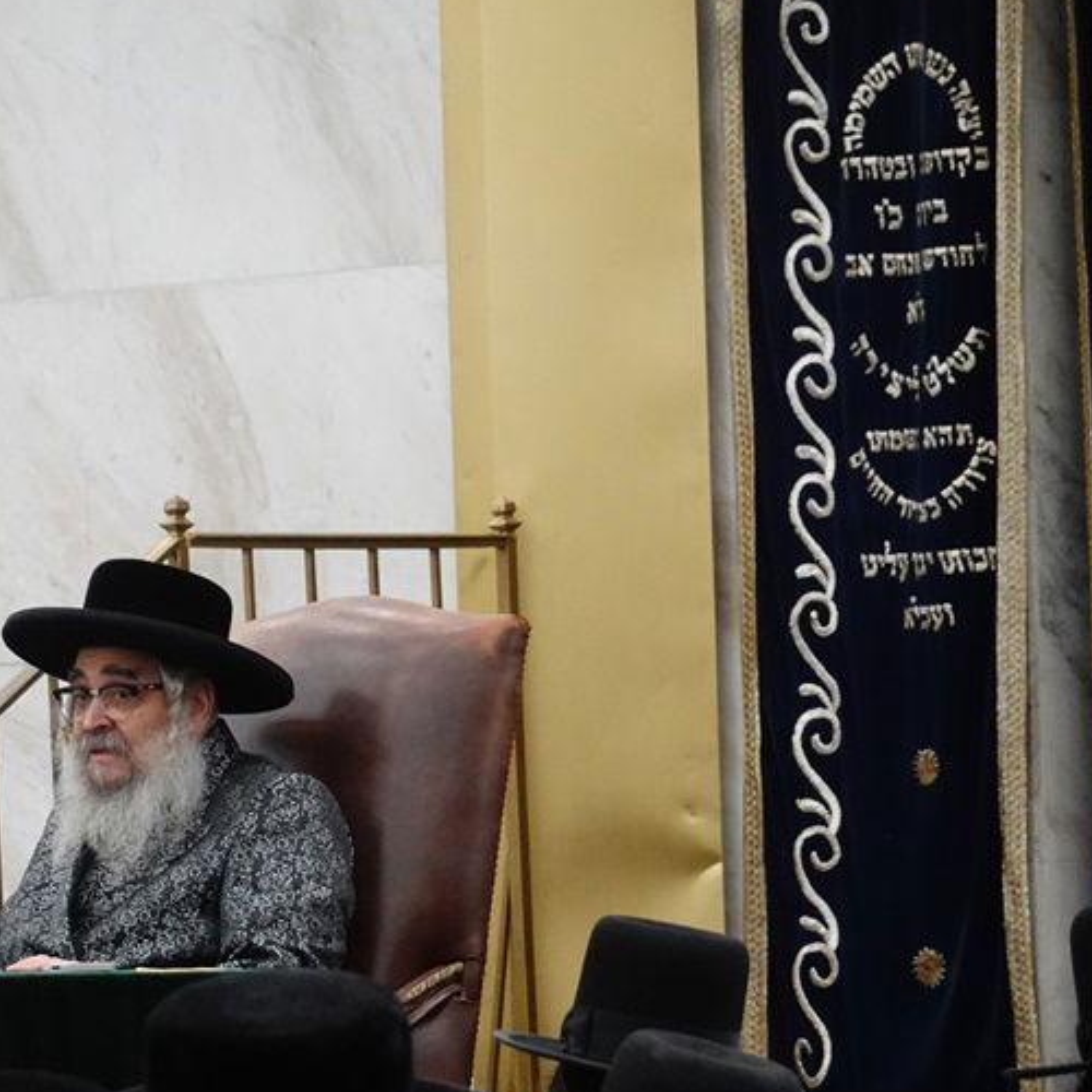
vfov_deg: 6.1
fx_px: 10315
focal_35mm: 289
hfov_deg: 6.0
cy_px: 682
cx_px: 61
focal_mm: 60.05
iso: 2000
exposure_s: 1/200
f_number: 4.5
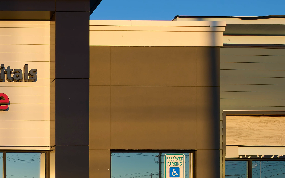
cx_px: -58
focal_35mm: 43
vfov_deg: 29.7
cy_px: 117
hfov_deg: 35.9
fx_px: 334
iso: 100
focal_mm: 17
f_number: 10
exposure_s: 1/80
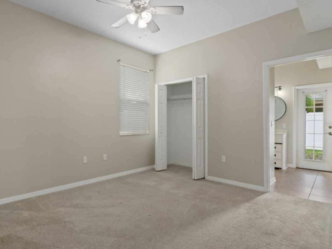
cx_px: 153
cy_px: 124
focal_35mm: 20
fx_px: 192
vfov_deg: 66.0
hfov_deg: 81.6
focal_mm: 12
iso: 320
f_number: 8
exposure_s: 1/4
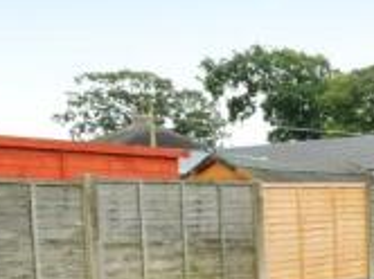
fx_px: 615
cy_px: 321
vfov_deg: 23.7
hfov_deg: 20.7
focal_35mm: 57
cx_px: 702
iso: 400
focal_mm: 10
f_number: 8
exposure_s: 1/125
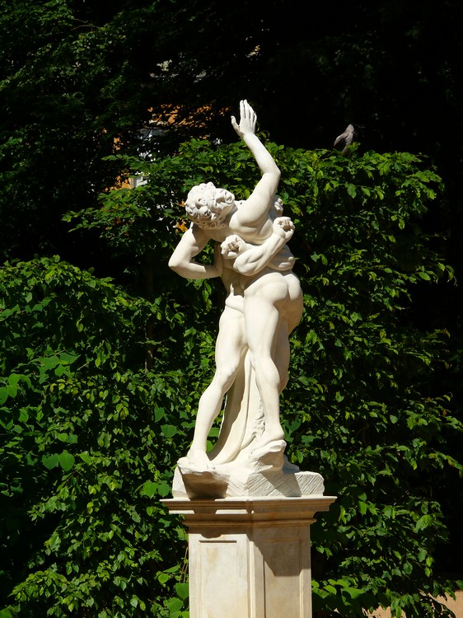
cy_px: 309
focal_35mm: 234
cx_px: 232
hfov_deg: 6.3
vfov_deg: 8.5
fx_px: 4175
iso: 100
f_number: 5
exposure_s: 1/250
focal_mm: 49.6
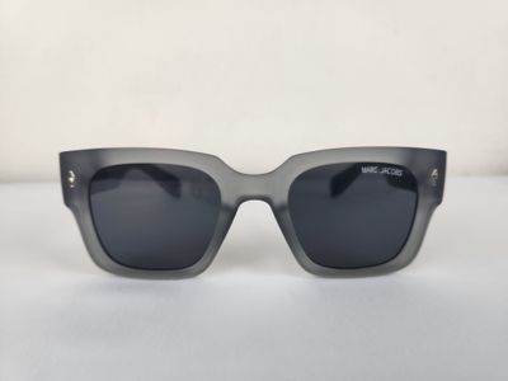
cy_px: 190
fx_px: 338
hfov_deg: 73.9
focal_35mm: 23
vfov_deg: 58.9
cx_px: 254
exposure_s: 1/180
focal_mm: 5.4
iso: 64
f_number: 1.8
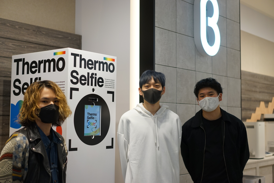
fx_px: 419
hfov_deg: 36.2
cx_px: 137
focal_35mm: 55
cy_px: 92
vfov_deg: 24.7
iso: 500
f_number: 2
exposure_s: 1/500
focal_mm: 55
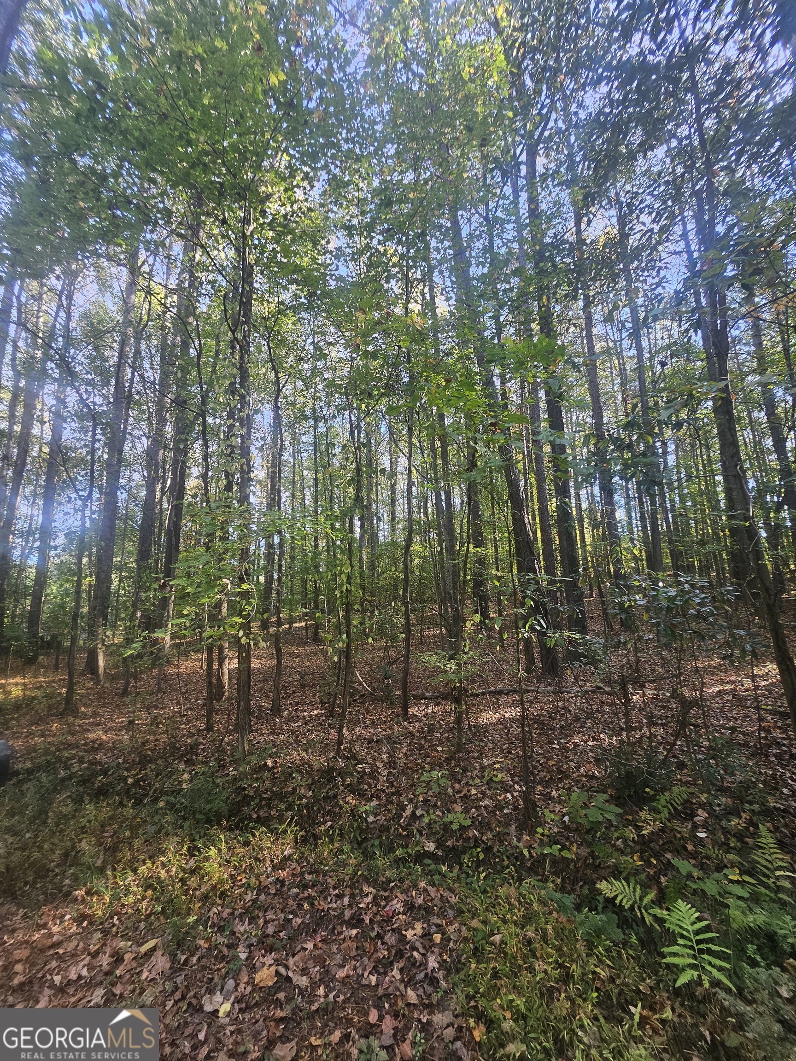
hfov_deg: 89.9
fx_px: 399
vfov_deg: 106.2
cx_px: 398
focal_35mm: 13
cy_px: 530
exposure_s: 1/60
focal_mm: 1.74
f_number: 2.2
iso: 40
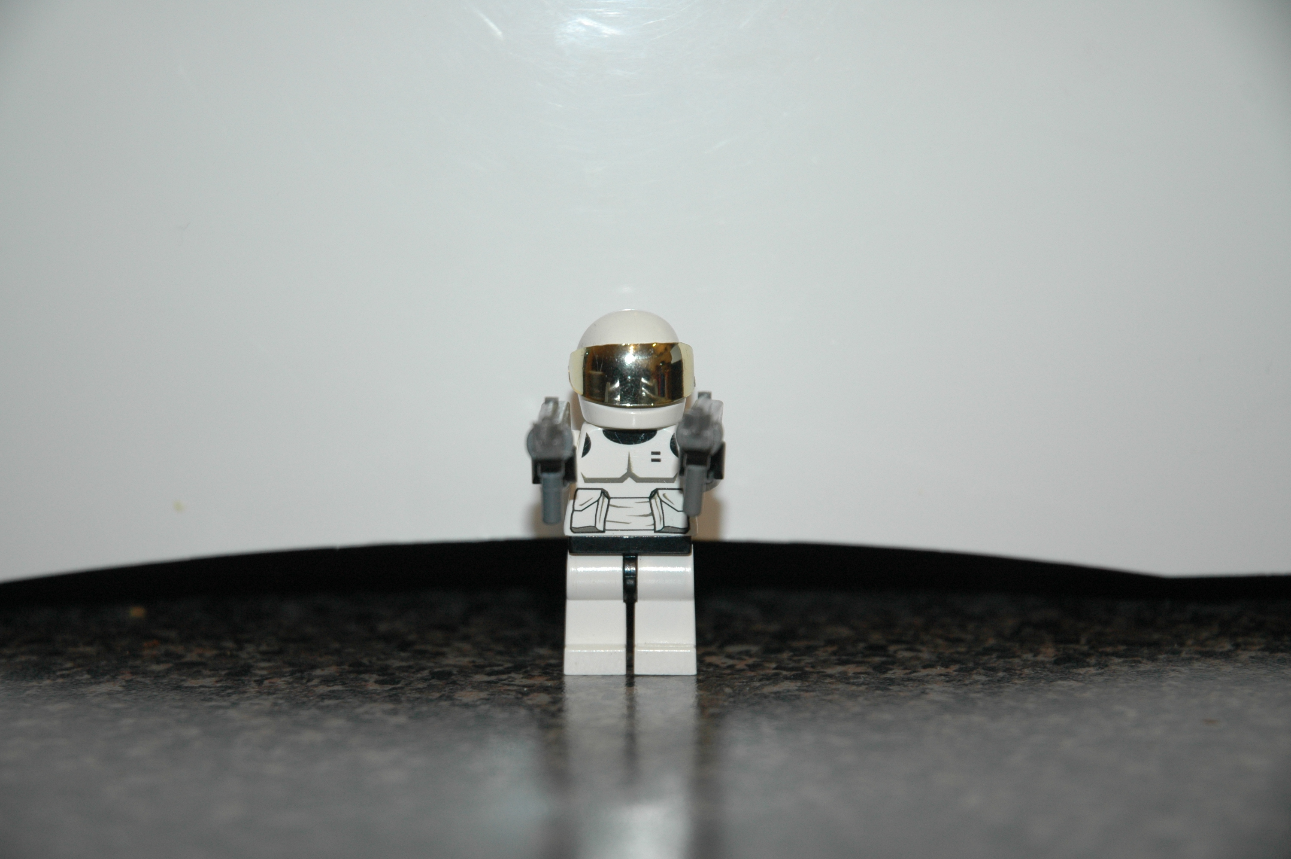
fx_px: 3762
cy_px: 430
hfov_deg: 19.5
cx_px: 646
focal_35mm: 105
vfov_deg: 13.0
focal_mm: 70
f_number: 4.5
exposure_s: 1/60
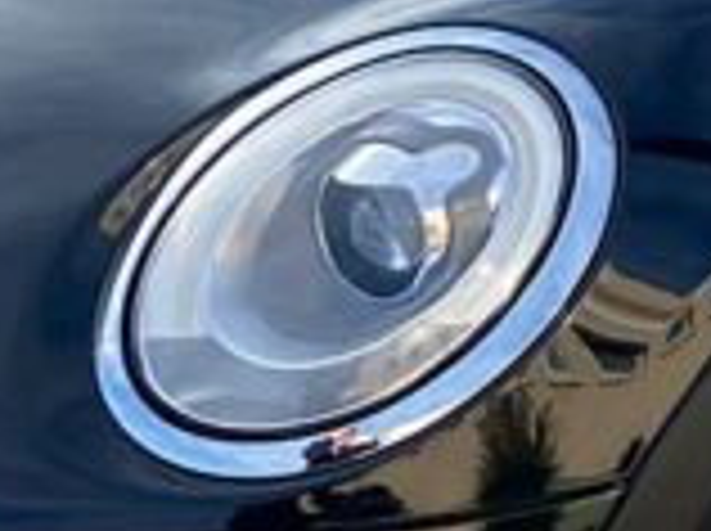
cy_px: 266
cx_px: 666
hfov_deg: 14.8
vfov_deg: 11.2
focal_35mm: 132
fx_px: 2707
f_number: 1.8
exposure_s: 1/1316
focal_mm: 4.25
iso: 32
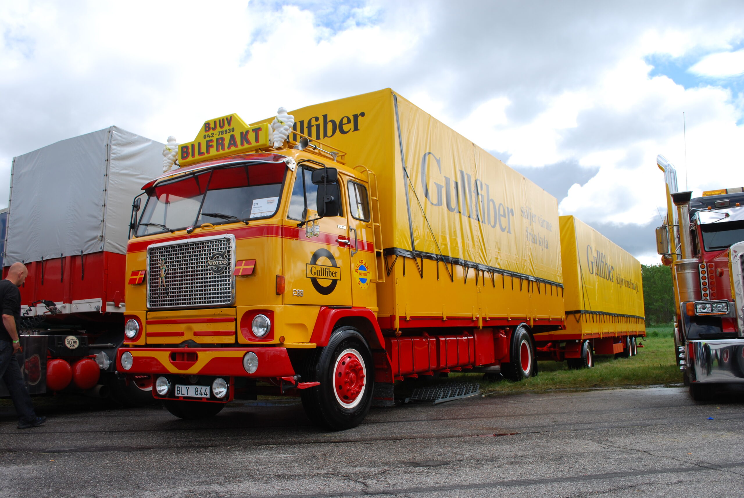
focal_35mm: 30
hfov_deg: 61.9
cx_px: 372
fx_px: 621
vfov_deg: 43.7
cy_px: 249
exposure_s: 1/320
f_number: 7.1
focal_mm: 20
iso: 100
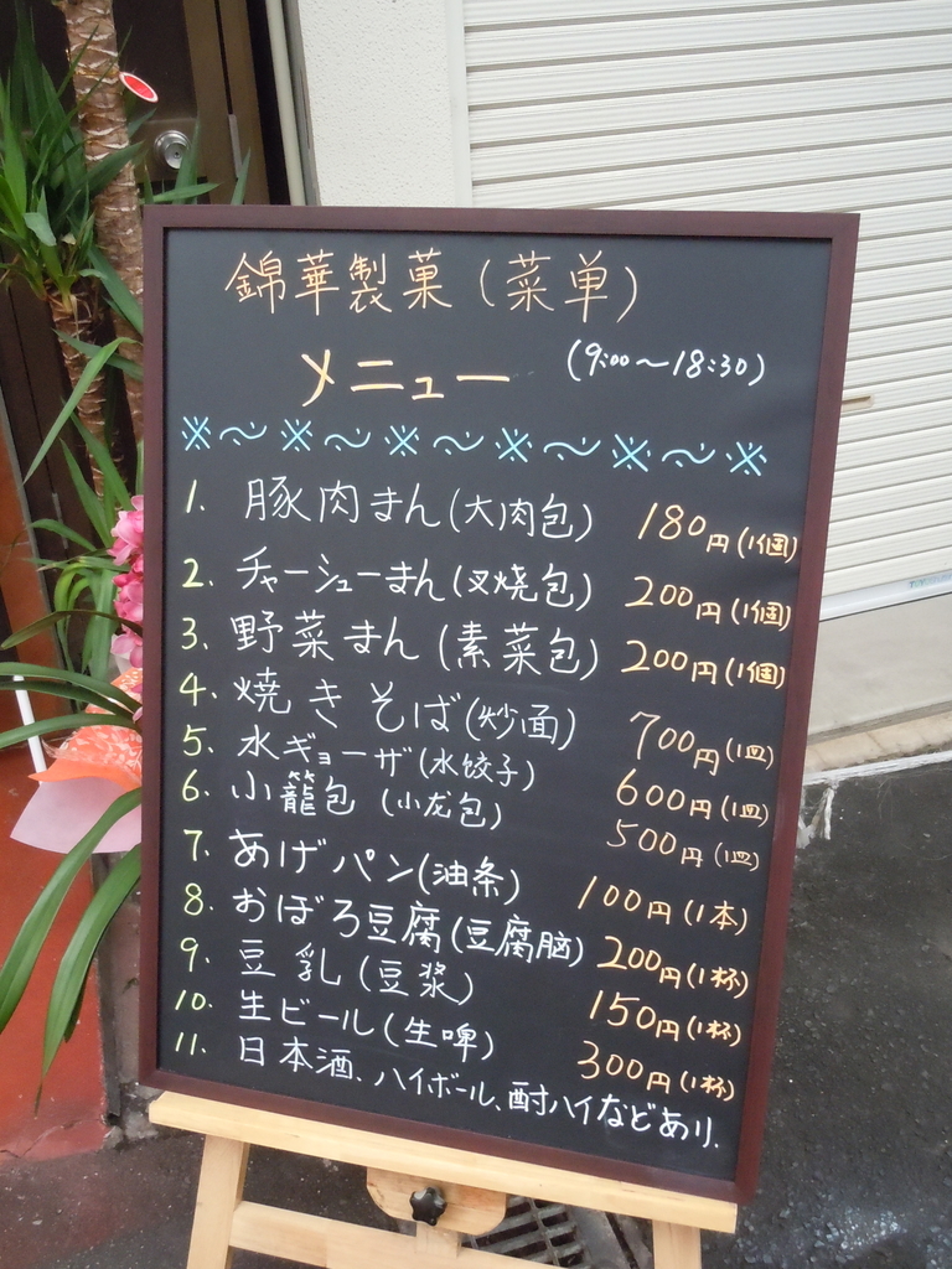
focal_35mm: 33
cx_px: 476
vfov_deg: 55.4
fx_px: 1210
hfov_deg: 42.9
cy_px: 634
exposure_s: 1/80
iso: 800
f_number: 4
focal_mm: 5.9
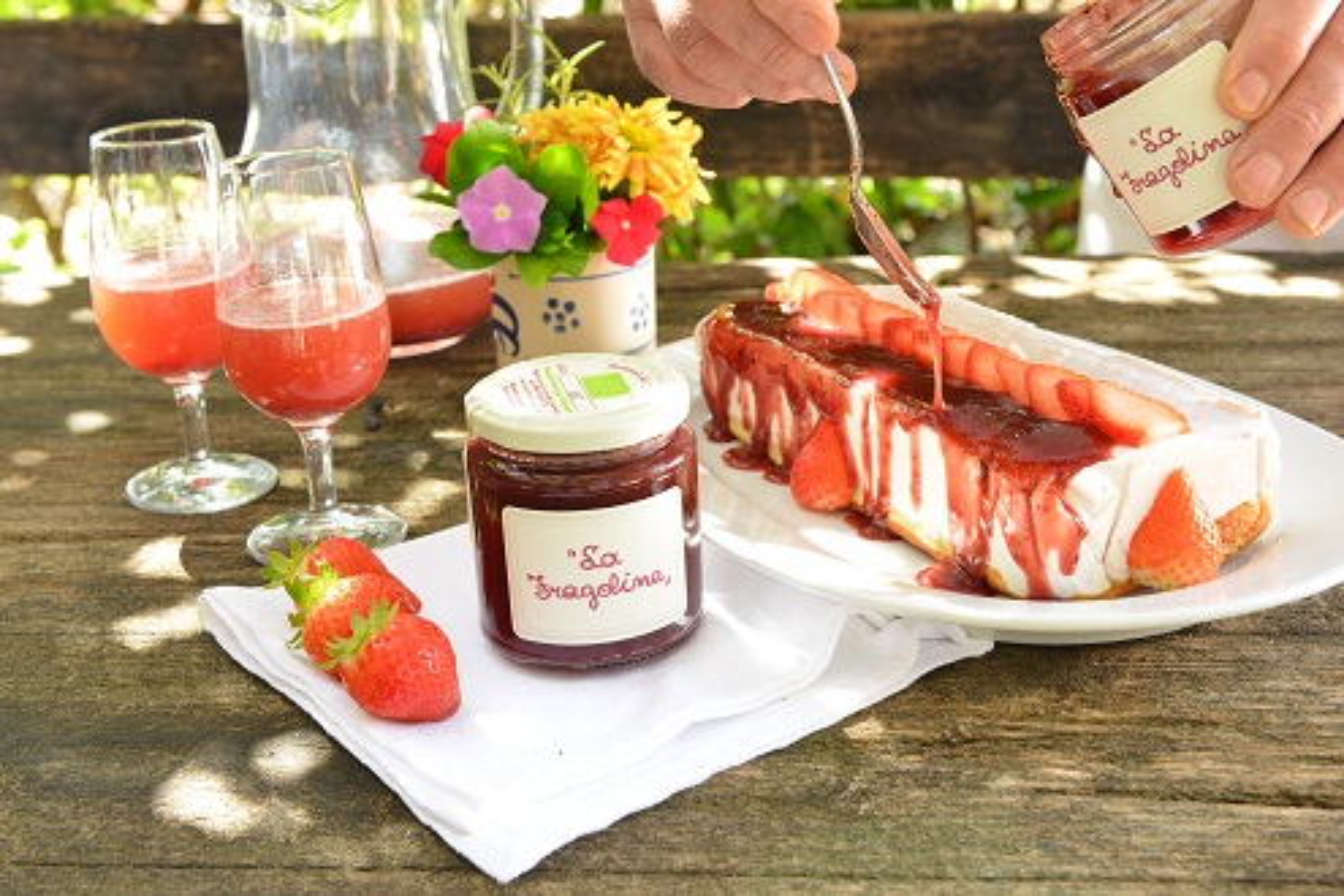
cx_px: 672
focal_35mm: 50
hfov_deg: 39.6
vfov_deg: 27.0
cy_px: 448
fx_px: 1867
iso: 2000
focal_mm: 50
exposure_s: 1/100
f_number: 10
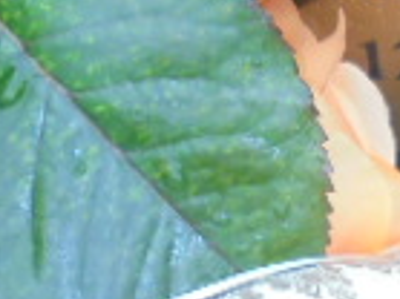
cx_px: 319
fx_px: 1385
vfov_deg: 11.3
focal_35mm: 120
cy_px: -264
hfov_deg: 16.3
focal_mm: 4.6
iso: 250
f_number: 3.5
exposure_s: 1/30
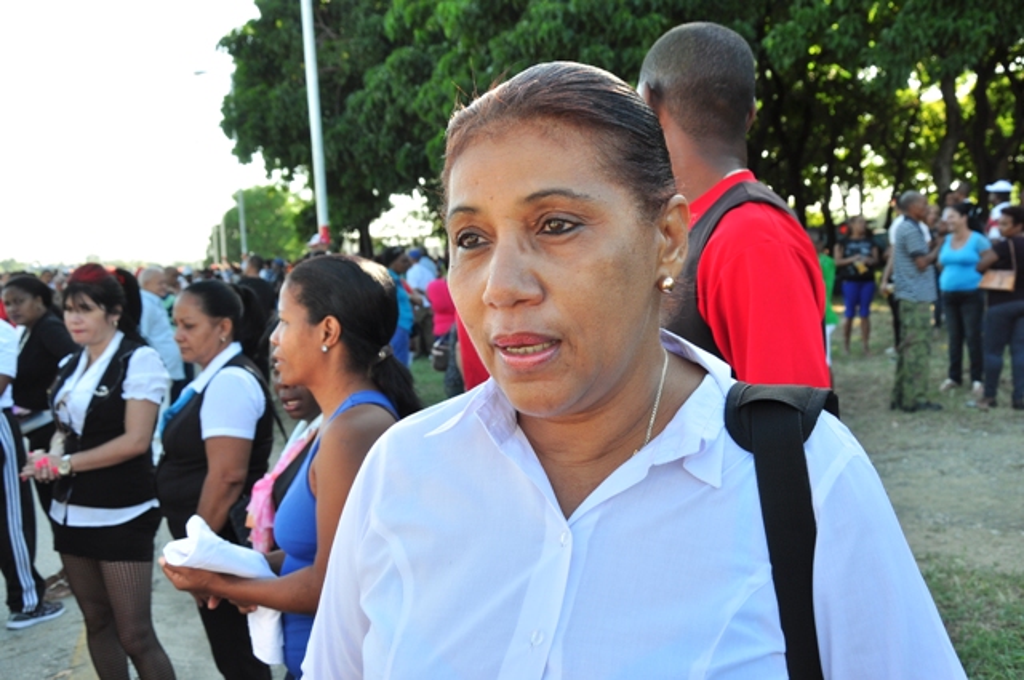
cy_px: 340
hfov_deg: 51.3
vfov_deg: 35.4
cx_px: 512
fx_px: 1065
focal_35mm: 38
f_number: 6.3
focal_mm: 25
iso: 200
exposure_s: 1/125
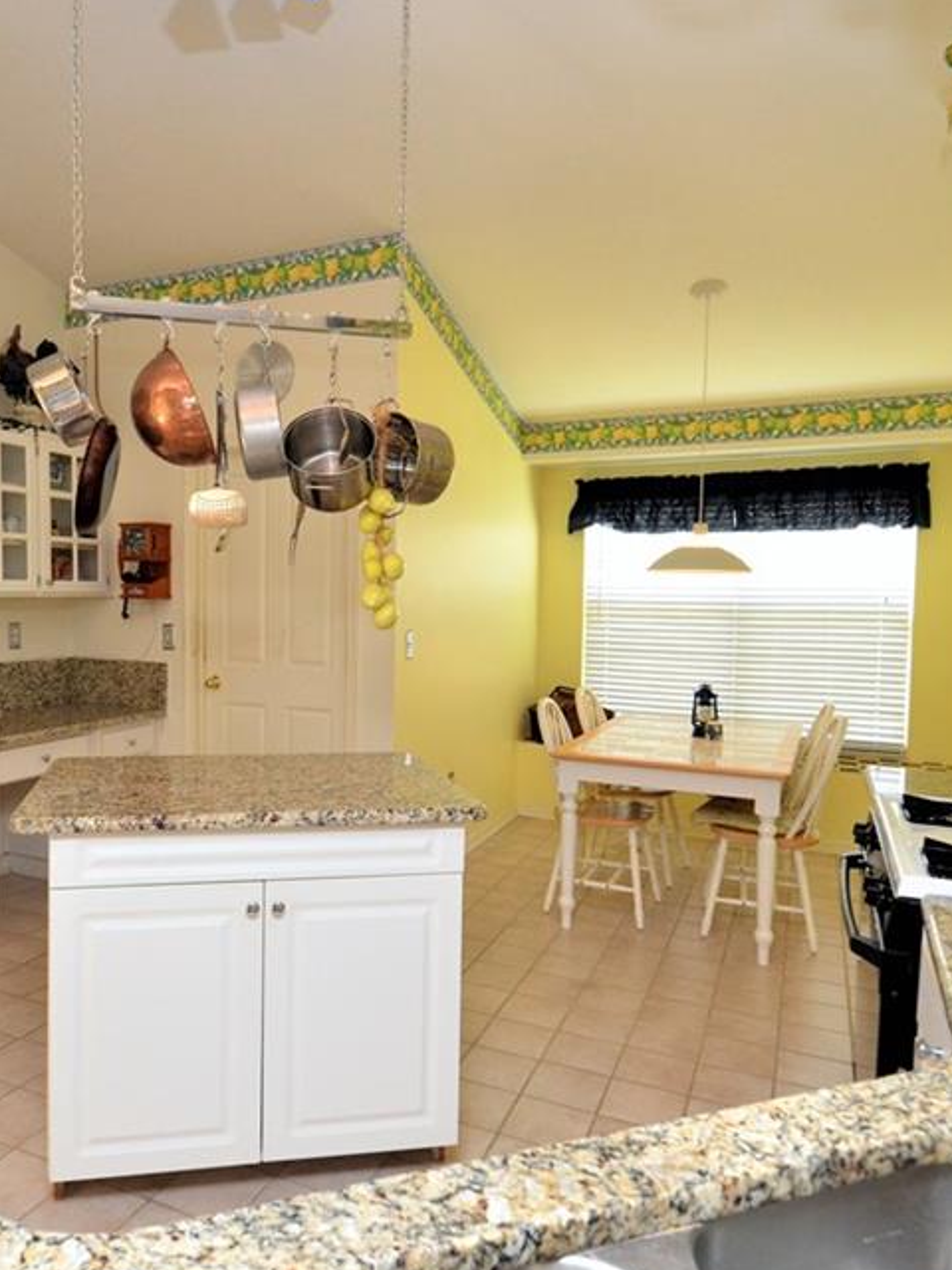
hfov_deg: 58.3
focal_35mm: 23
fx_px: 843
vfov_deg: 73.9
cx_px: 375
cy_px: 634
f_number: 5.6
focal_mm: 10
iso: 1400
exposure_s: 1/60
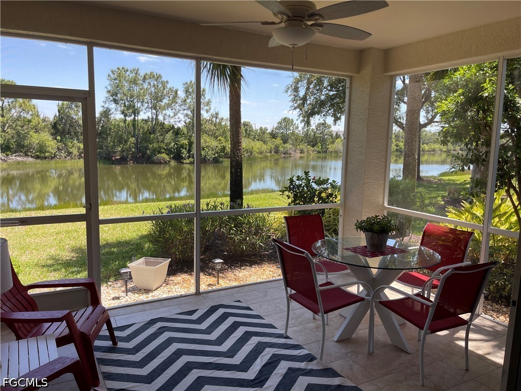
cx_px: 260
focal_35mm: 25
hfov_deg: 69.4
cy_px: 196
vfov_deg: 54.9
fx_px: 376
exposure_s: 1/679
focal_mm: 5.1
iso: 32
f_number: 1.6
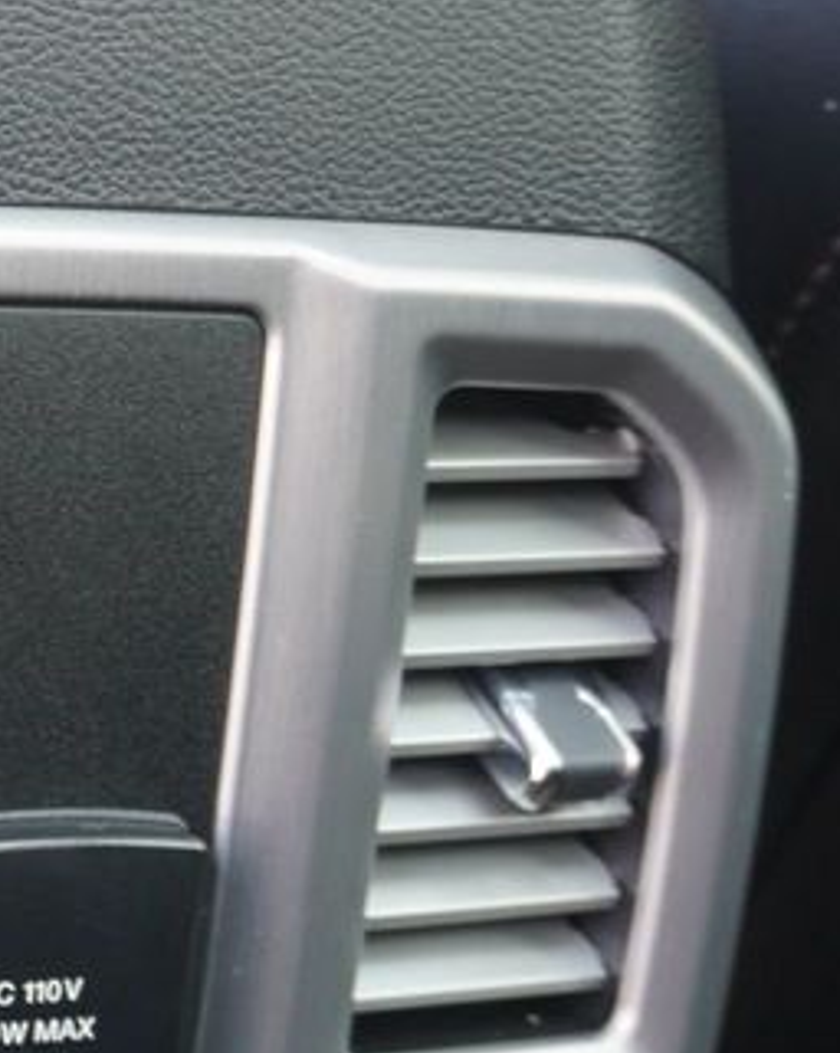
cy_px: 794
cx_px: -555
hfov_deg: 15.3
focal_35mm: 90
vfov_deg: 21.1
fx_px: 2802
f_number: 4
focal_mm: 20
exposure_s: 1/60
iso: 500
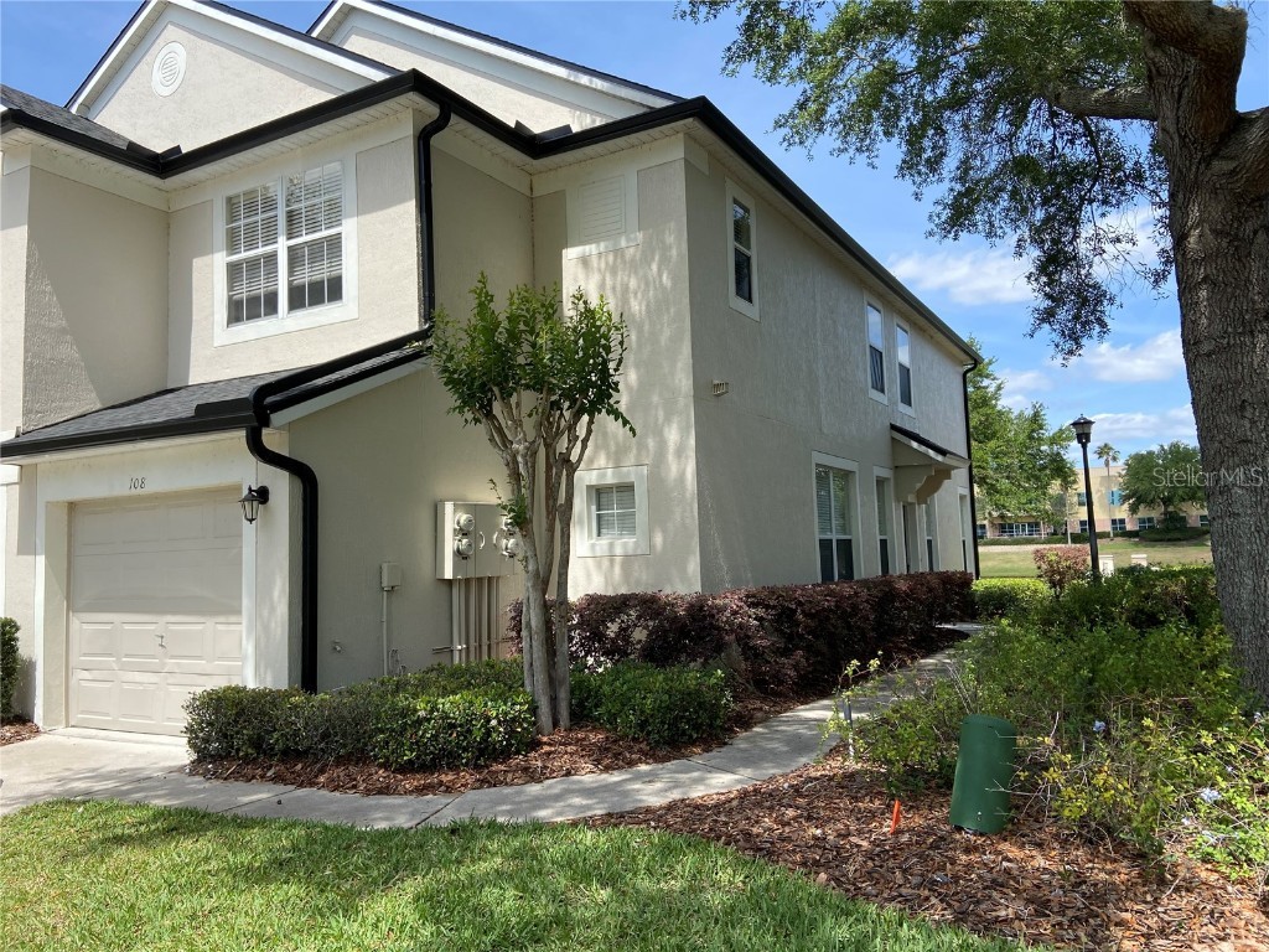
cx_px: 634
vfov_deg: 53.1
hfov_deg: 67.3
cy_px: 476
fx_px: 953
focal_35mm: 26
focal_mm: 4.25
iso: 32
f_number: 1.8
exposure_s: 1/1701
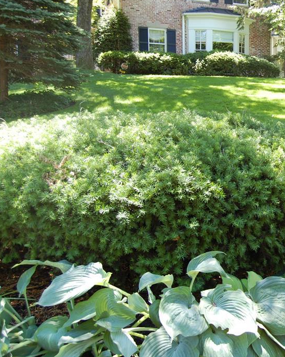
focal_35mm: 49
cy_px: 183
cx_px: 280
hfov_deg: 29.0
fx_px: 517
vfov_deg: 38.0
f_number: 4
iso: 200
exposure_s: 1/60
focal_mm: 22
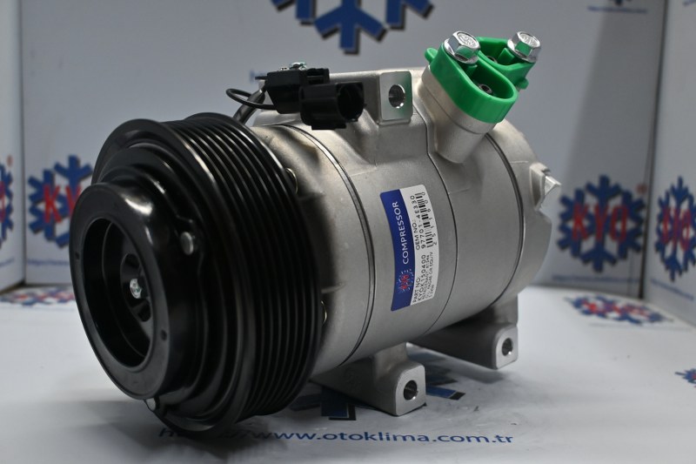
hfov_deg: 51.3
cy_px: 232
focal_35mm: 38
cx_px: 348
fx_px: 725
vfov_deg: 35.5
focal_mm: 25
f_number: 4.2
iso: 640
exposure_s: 1/125
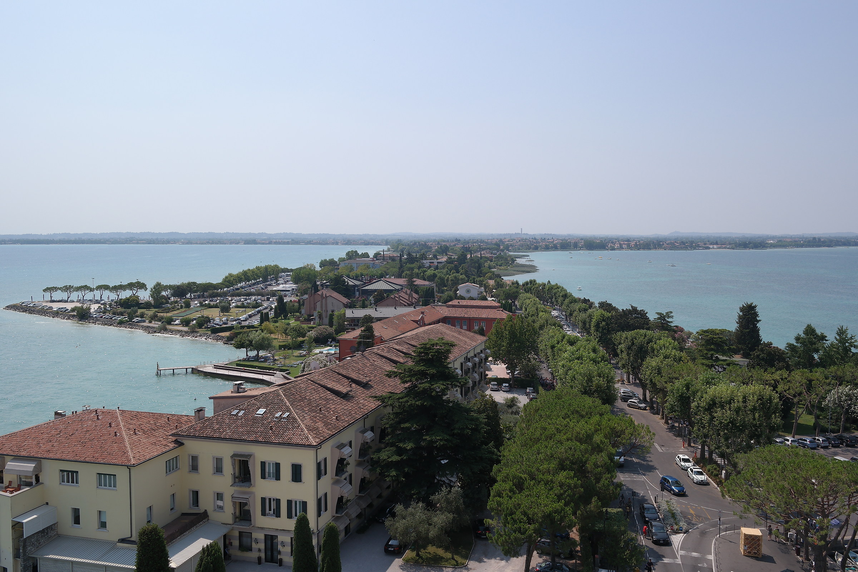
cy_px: 286
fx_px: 715
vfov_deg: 43.6
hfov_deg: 61.9
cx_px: 429
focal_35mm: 30
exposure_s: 1/400
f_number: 7.1
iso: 100
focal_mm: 20
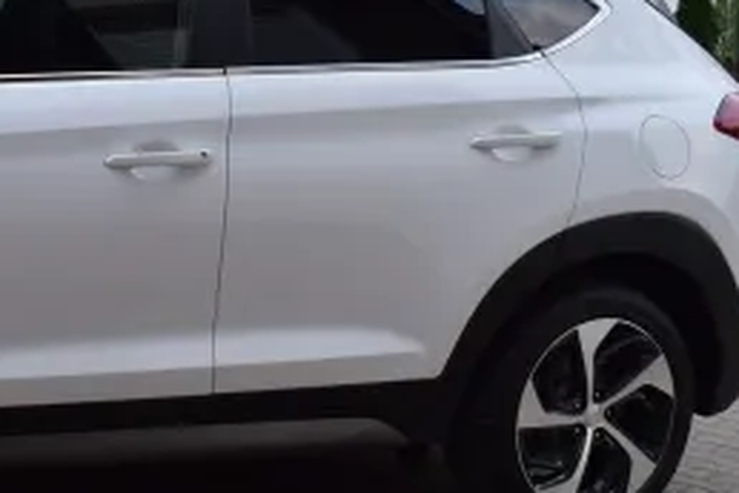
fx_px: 1375
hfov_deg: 27.6
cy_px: 226
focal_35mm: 67
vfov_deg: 20.3
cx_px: -69
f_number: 7.1
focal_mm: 18
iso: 400
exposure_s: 1/200
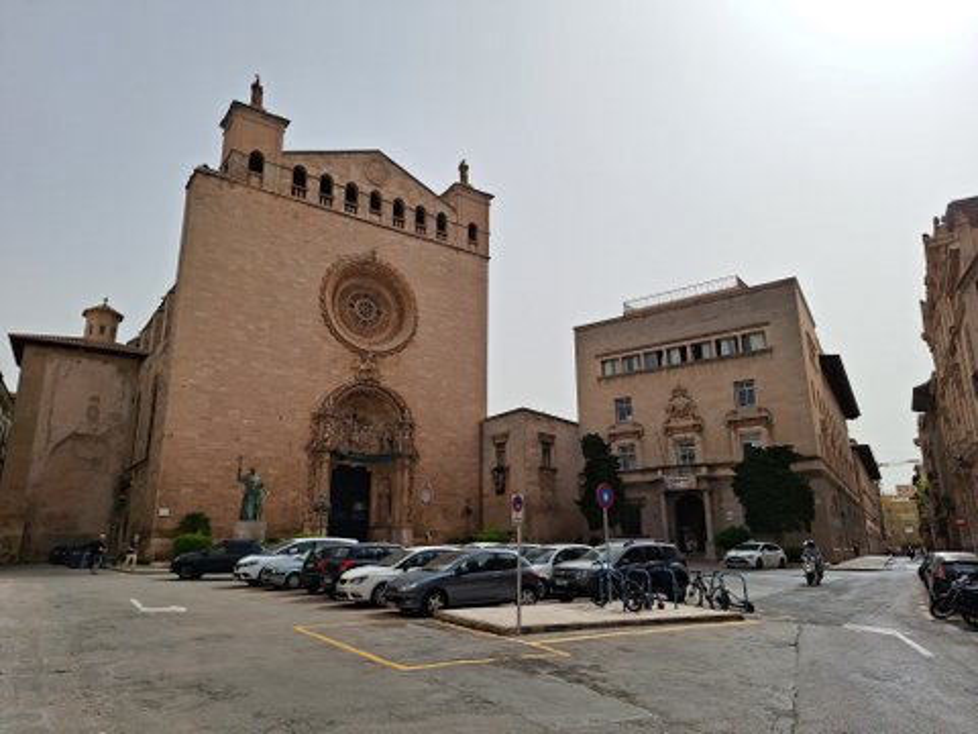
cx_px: 489
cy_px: 367
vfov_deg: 58.9
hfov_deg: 73.9
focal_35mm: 23
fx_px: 650
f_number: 1.8
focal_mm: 5.54
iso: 40
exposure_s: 1/10000
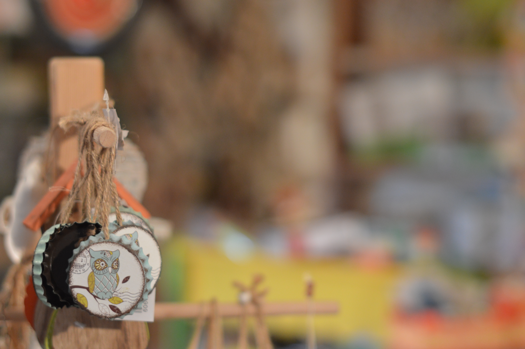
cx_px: 262
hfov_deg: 27.0
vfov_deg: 18.1
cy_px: 174
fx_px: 1093
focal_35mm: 75
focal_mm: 50
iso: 800
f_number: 2
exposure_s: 1/100
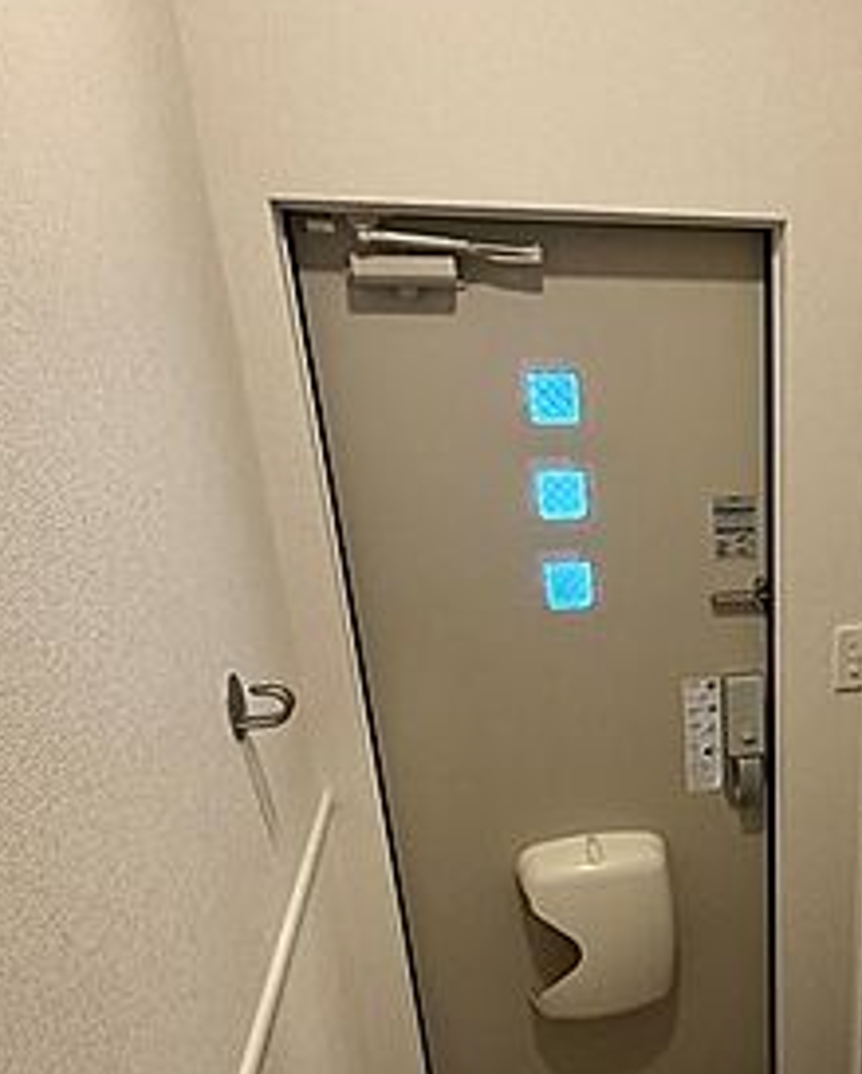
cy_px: 767
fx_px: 1019
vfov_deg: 53.8
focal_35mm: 32
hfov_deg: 41.7
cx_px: 795
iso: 640
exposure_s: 1/120
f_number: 2.2
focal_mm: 2.22
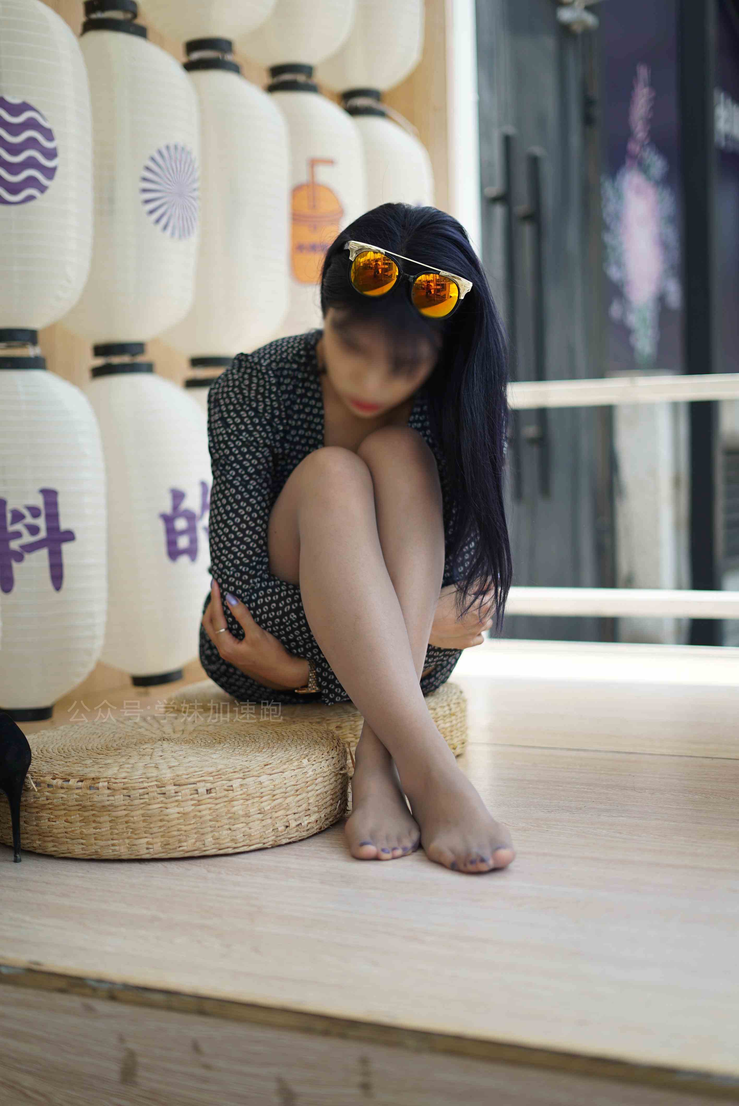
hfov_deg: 27.0
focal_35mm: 50
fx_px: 1537
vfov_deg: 39.6
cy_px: 553
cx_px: 370
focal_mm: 50
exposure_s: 1/1250
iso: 100
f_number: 1.8
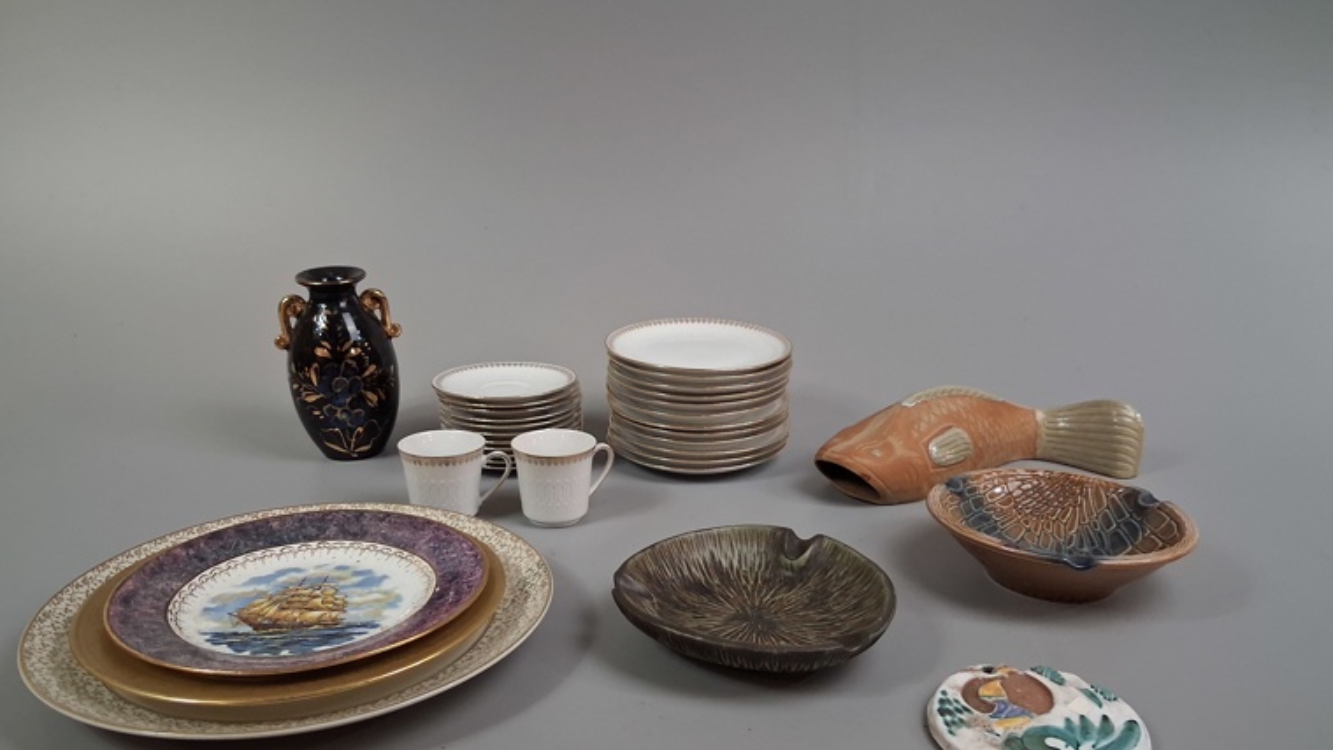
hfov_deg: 62.6
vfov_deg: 37.6
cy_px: 464
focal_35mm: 31
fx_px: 1096
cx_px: 657
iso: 400
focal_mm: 4
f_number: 1.8
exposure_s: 1/100
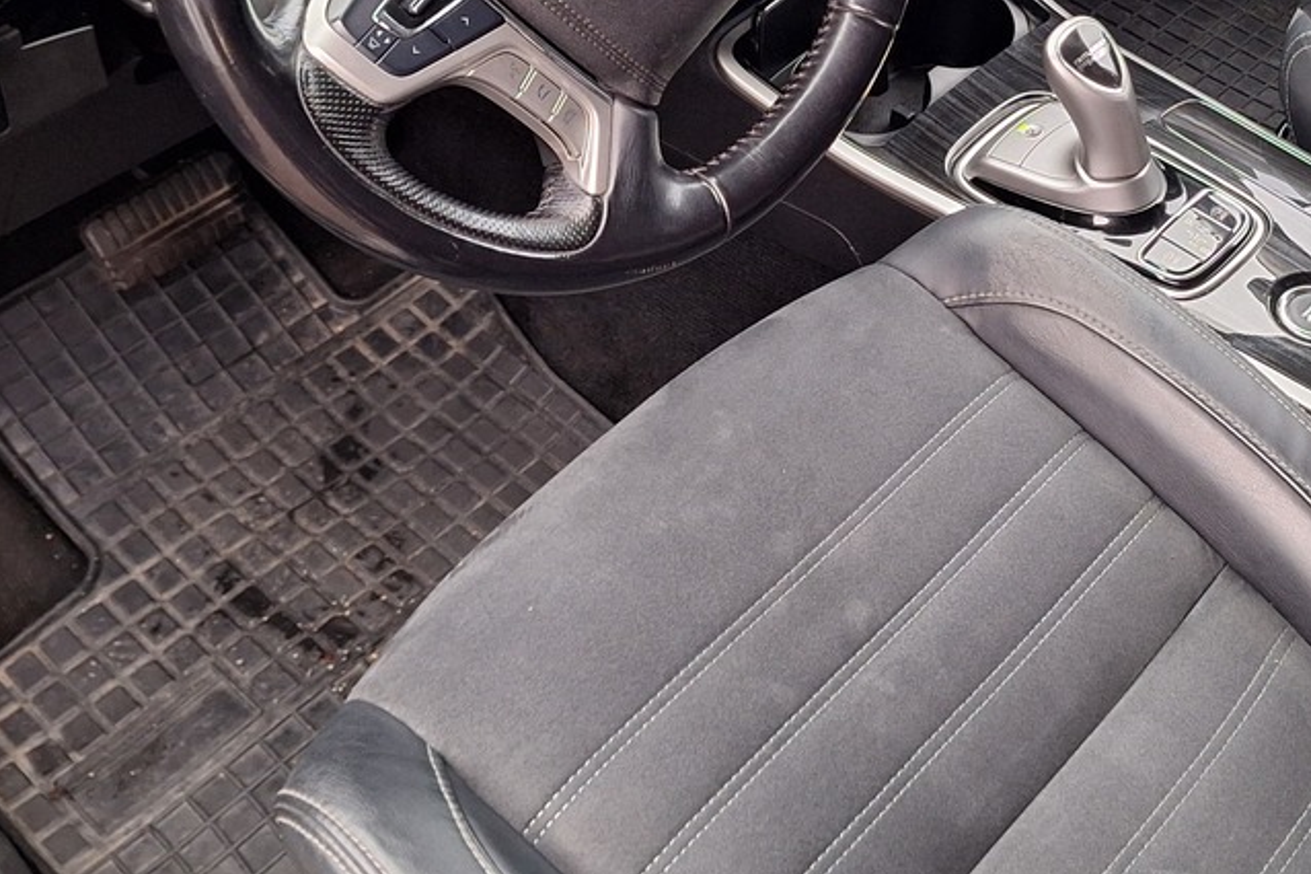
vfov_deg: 24.2
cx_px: 937
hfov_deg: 36.3
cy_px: 56
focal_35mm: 54
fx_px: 1966
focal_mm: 5.54
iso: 320
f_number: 1.8
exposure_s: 1/25
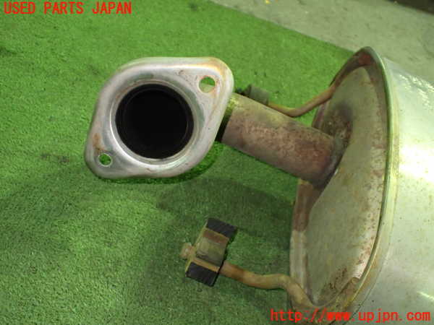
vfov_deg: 44.2
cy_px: 162
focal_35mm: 32
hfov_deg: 56.8
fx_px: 401
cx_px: 217
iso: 800
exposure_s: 1/40
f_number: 2.4
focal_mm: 5.79
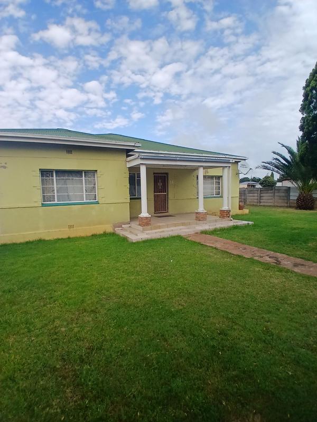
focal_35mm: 17
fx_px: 208
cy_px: 211
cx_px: 158
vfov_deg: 91.0
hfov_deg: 74.7
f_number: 2.2
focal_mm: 1.4
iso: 50
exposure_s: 1/833
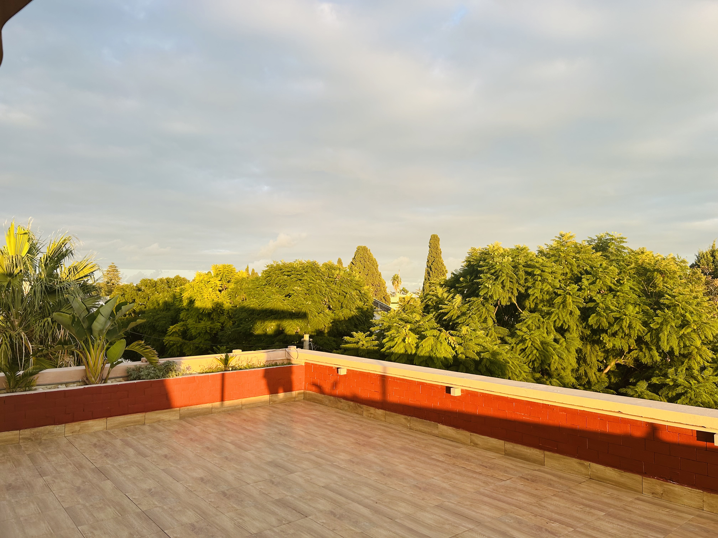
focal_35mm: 26
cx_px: 359
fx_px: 539
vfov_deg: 53.1
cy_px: 269
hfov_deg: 67.3
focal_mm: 5.7
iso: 50
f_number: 1.5
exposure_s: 1/670
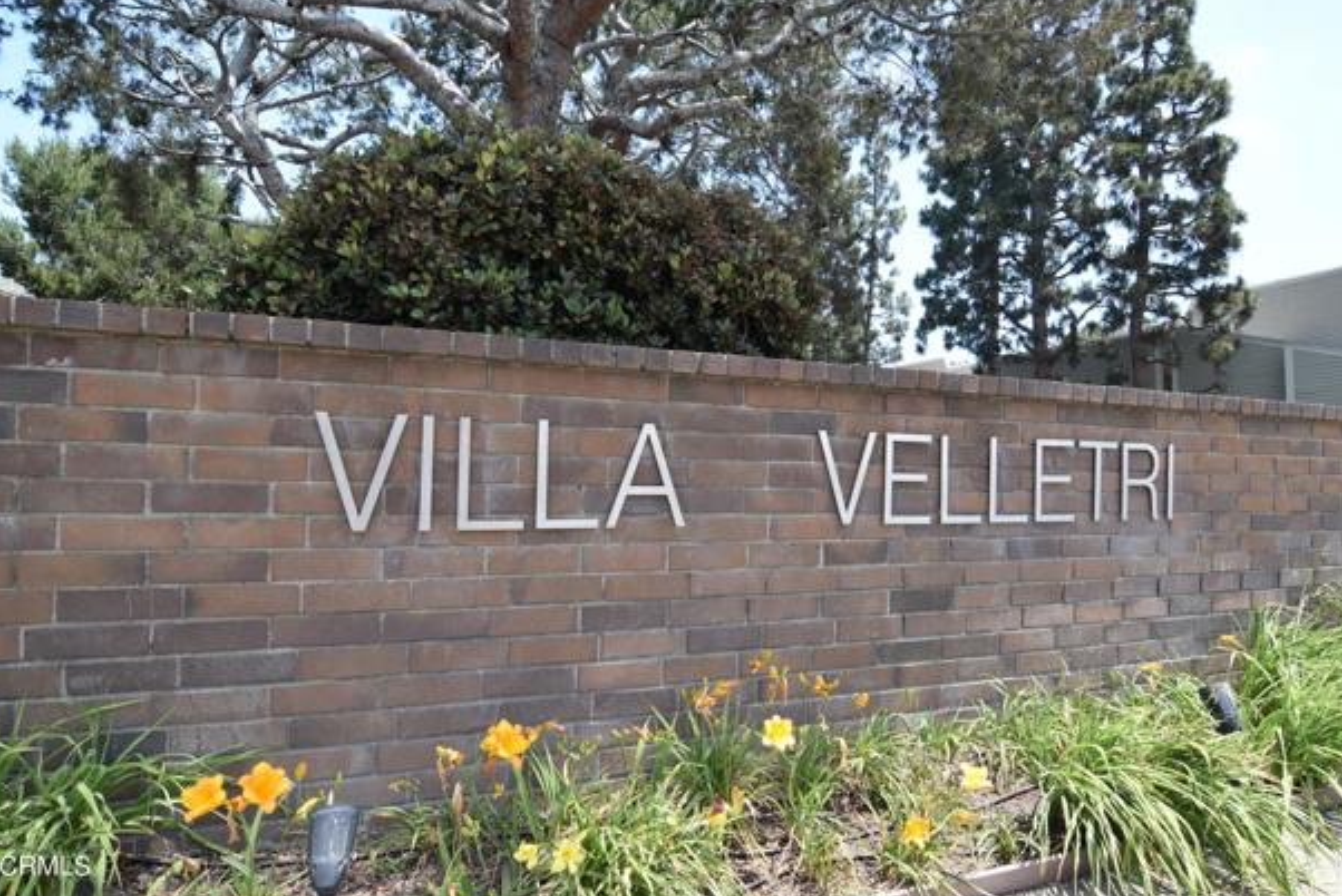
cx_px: 709
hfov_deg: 91.4
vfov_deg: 68.8
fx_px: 654
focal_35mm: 18
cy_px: 434
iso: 360
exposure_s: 1/250
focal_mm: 11
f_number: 8
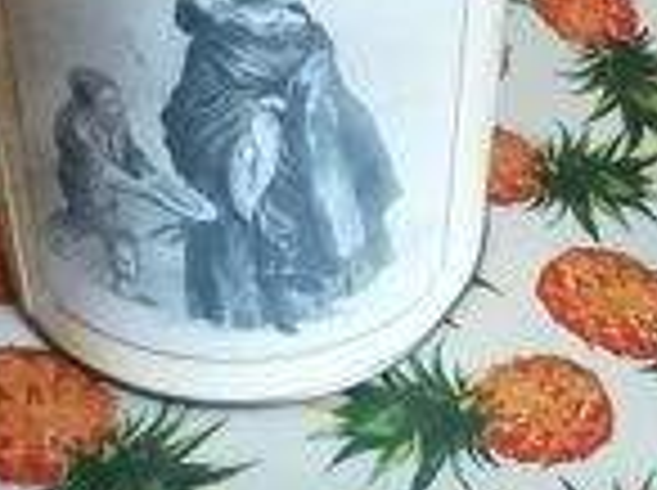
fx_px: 1686
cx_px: 374
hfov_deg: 22.0
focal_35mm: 89
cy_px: 27
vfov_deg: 16.3
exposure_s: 1/25
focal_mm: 2.25
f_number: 2.4
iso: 400
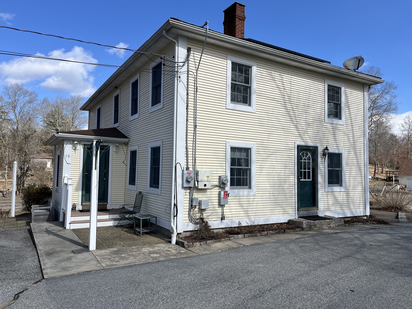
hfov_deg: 67.3
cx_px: 206
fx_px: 309
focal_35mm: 26
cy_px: 154
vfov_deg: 53.1
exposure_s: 1/4149
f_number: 1.6
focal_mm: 5.1
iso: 50
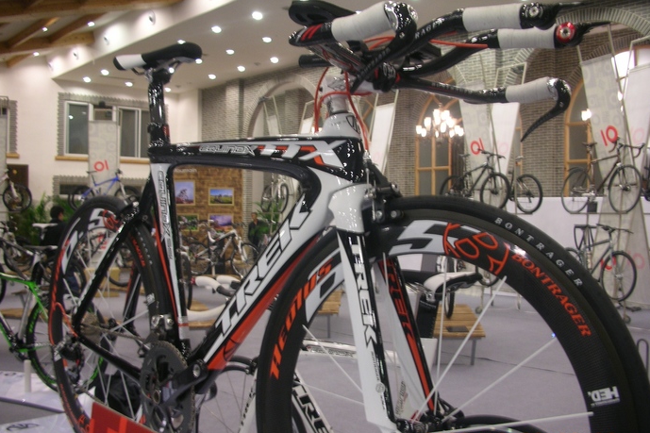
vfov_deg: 35.9
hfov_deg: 51.9
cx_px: 327
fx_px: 668
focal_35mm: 37
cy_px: 247
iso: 59
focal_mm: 5.8
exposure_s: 1/3.9
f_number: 3
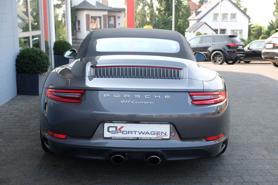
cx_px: 139
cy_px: 92
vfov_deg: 26.5
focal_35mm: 51
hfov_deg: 38.9
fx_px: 394
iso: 200
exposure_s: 1/160
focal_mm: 34.3
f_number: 4.5
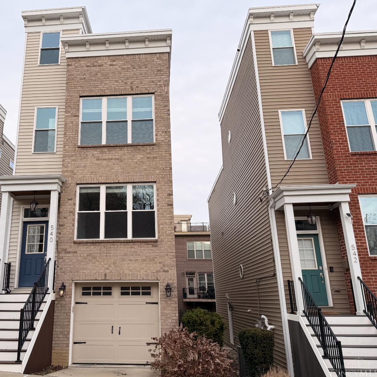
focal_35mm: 29
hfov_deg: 54.5
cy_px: 192
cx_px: 125
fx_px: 357
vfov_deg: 55.6
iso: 80
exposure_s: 1/1770
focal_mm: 6.76
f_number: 1.78
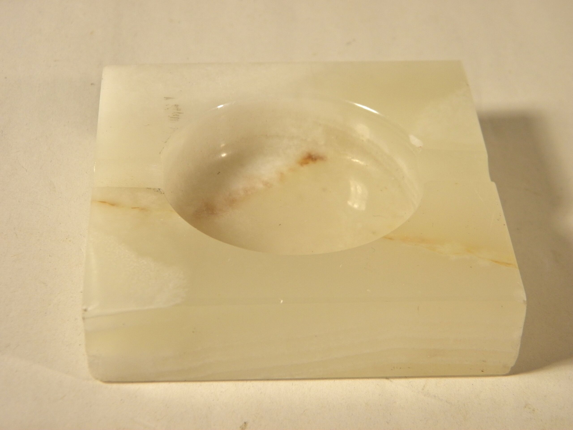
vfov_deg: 18.4
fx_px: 1324
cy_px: 215
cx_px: 286
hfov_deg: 24.4
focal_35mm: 80
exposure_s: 1/50
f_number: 4.4
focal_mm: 14.3
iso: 125
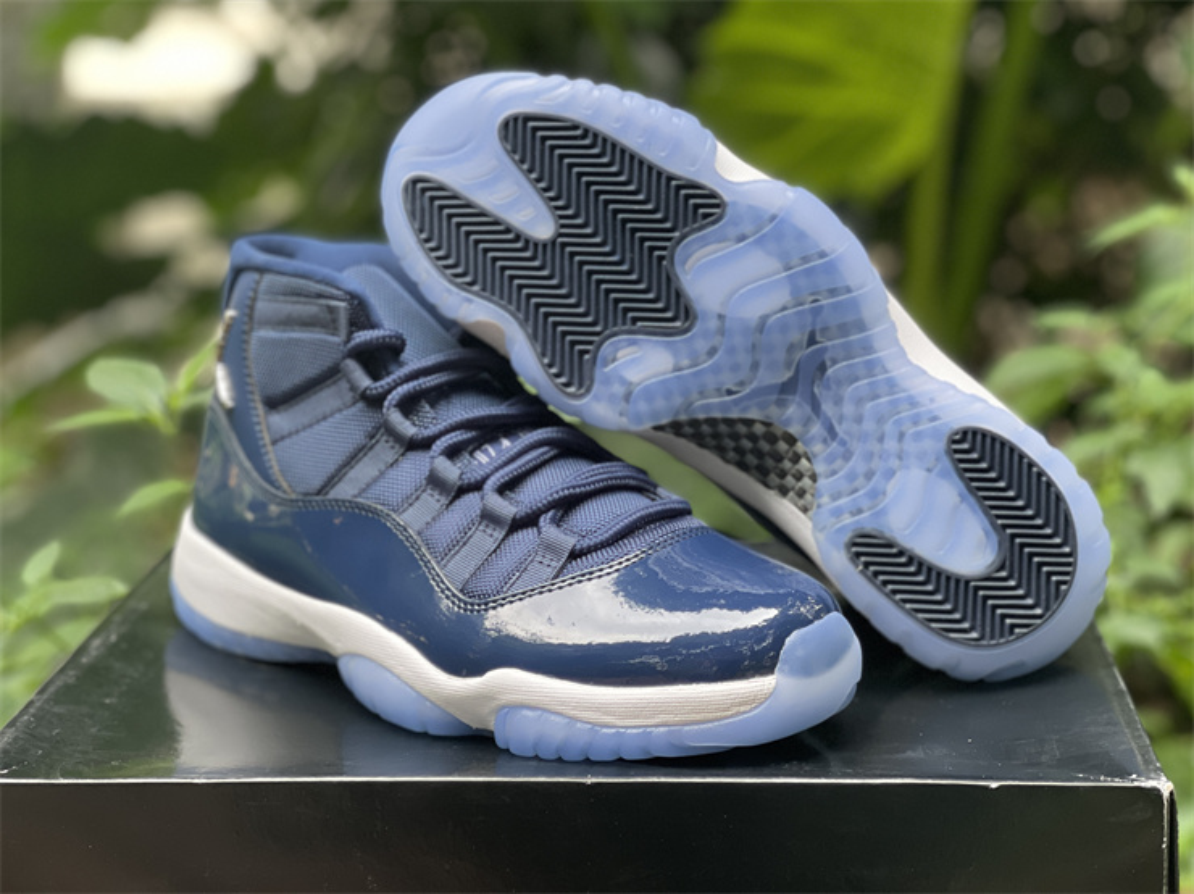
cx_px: 597
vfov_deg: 22.9
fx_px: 2206
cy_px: 447
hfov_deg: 30.3
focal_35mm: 64
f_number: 2.2
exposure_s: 1/121
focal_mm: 7.5
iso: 160
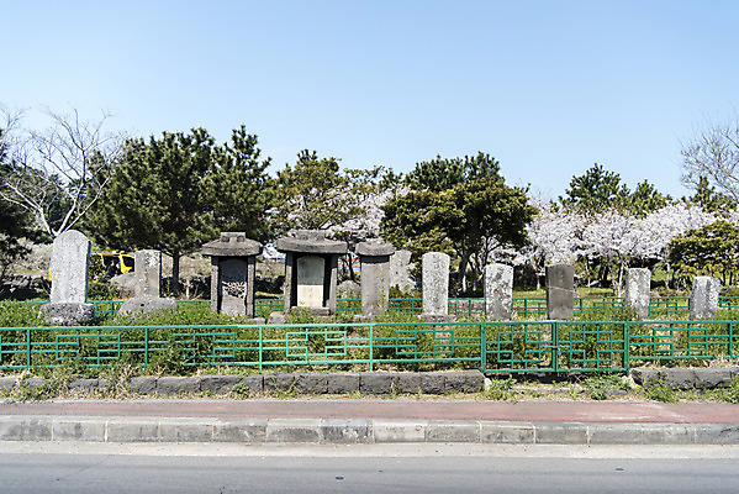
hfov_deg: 58.7
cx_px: 370
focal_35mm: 32
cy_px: 247
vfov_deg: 41.2
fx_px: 657
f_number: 4.5
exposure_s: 1/1250
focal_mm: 32
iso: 250
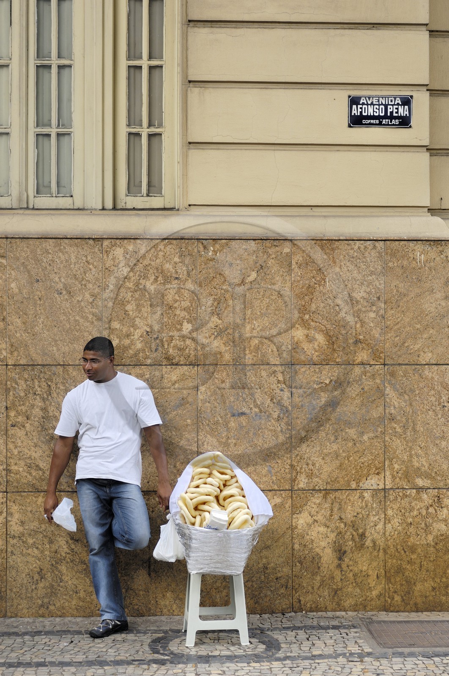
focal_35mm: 63
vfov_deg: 31.9
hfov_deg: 21.5
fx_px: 1182
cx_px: 224
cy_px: 338
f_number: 3.8
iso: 100
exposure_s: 1/125
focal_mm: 42
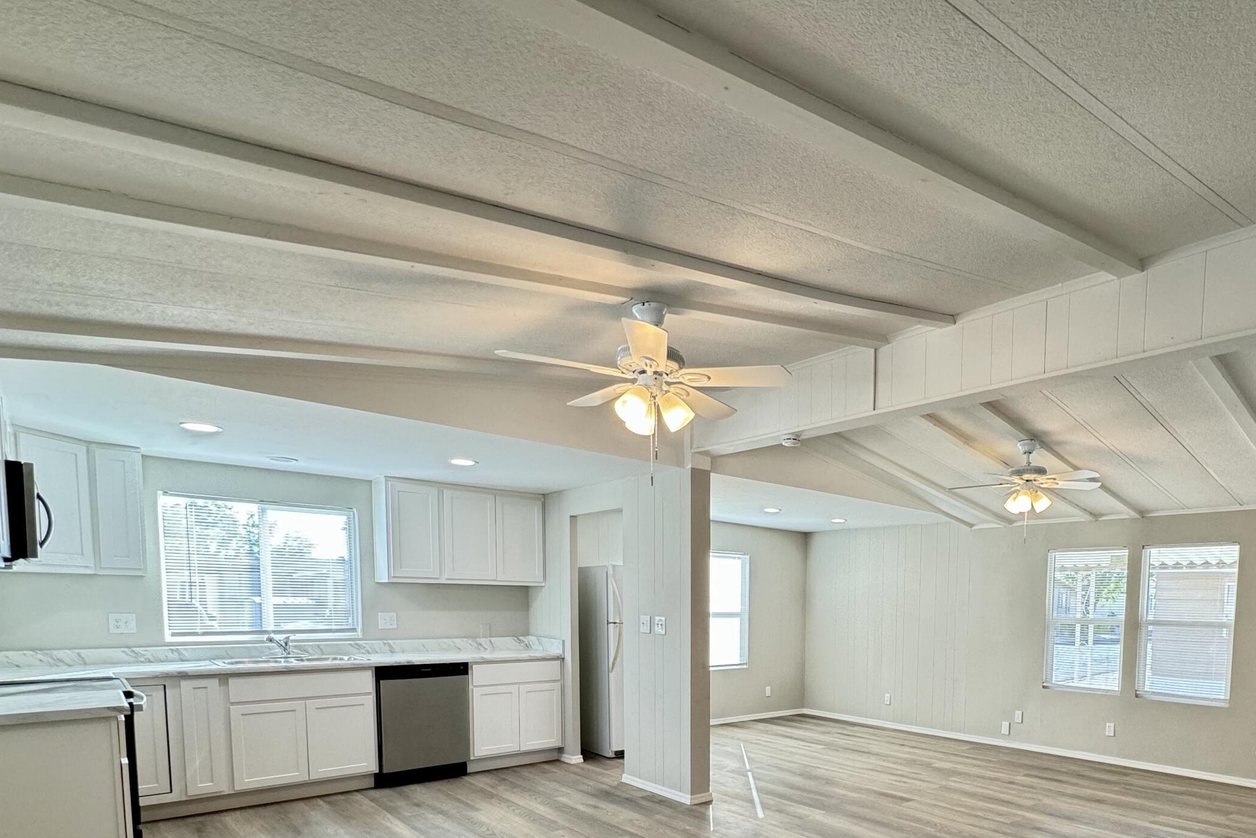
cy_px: 660
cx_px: 807
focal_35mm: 21
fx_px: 733
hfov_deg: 79.3
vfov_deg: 55.6
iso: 160
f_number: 2.2
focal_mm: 2.22
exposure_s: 1/120
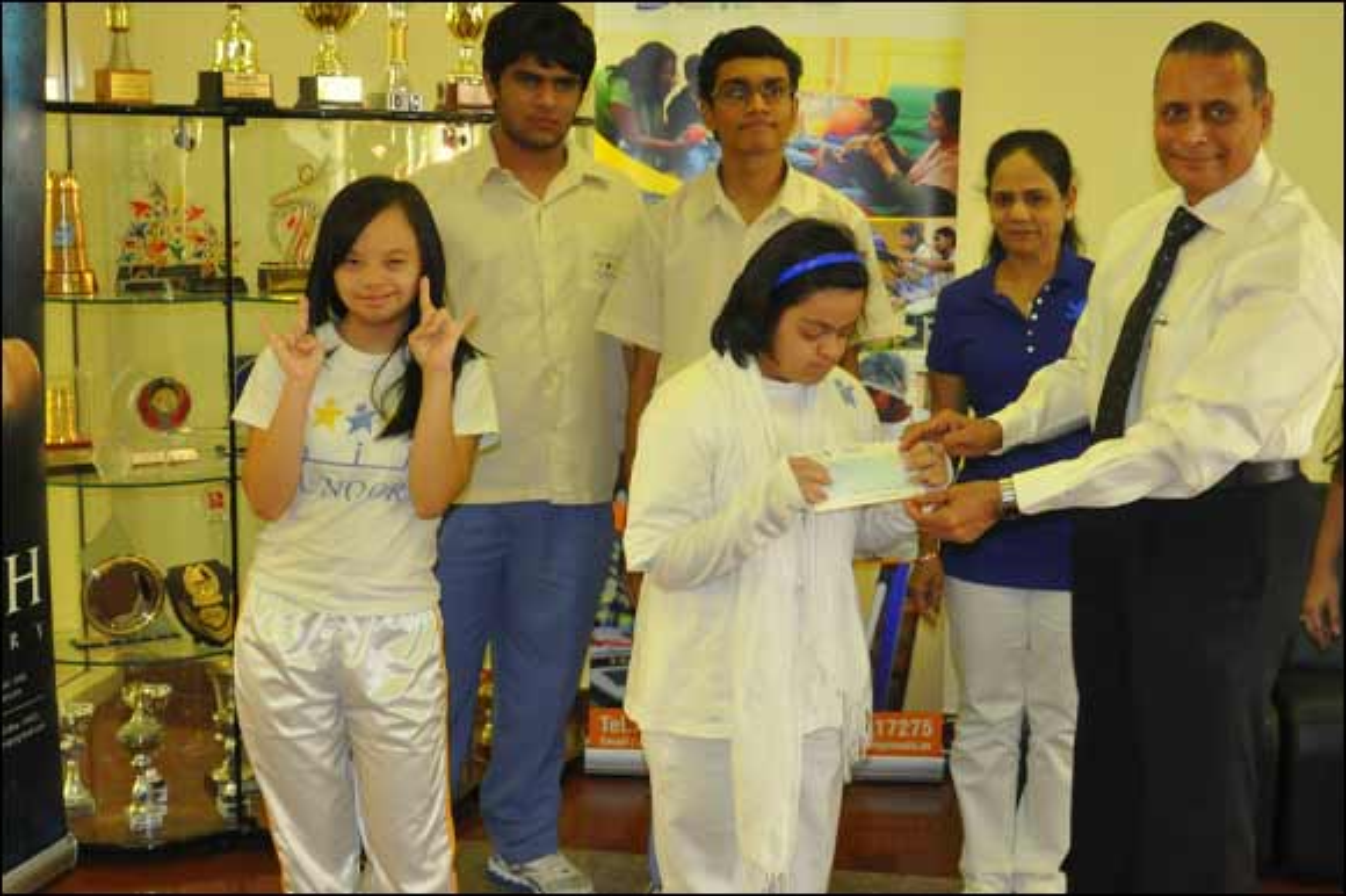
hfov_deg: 57.3
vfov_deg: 39.9
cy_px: 448
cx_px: 673
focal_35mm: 33
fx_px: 1233
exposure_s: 1/60
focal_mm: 22
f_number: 3.8
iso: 800
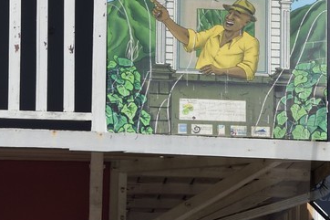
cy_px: 194
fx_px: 1942
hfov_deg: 9.2
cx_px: 645
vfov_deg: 6.5
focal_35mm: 212
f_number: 14
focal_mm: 48
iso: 200
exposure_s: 1/250
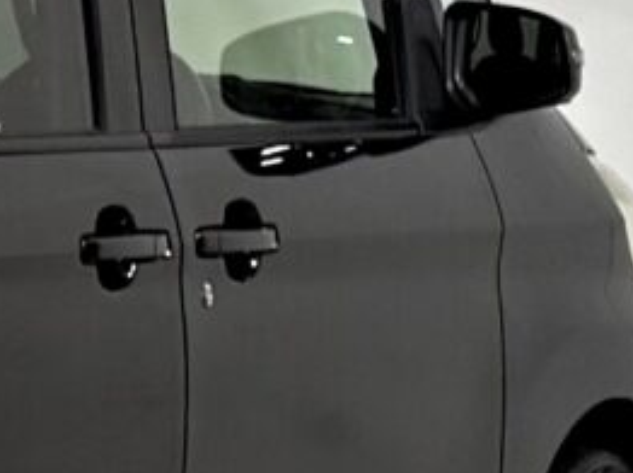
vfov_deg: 14.9
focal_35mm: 99
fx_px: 1809
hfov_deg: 17.2
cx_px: -411
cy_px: 335
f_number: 1.78
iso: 125
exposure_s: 1/50
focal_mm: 6.76
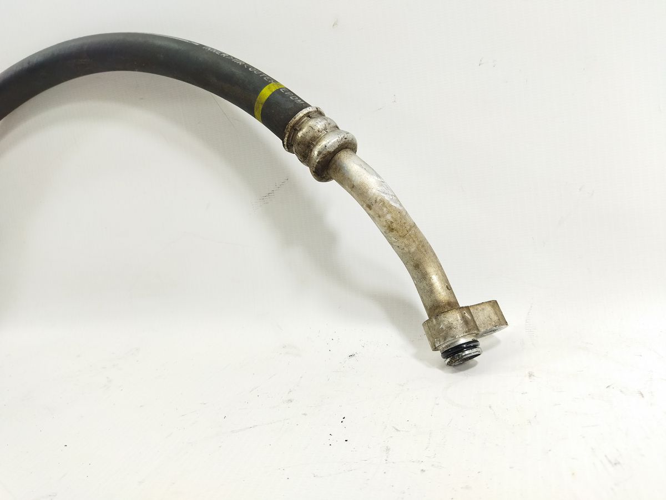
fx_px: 519
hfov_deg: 65.3
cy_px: 250
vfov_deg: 51.4
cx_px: 333
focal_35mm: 27
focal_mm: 4.71
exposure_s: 1/100
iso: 130
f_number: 1.79
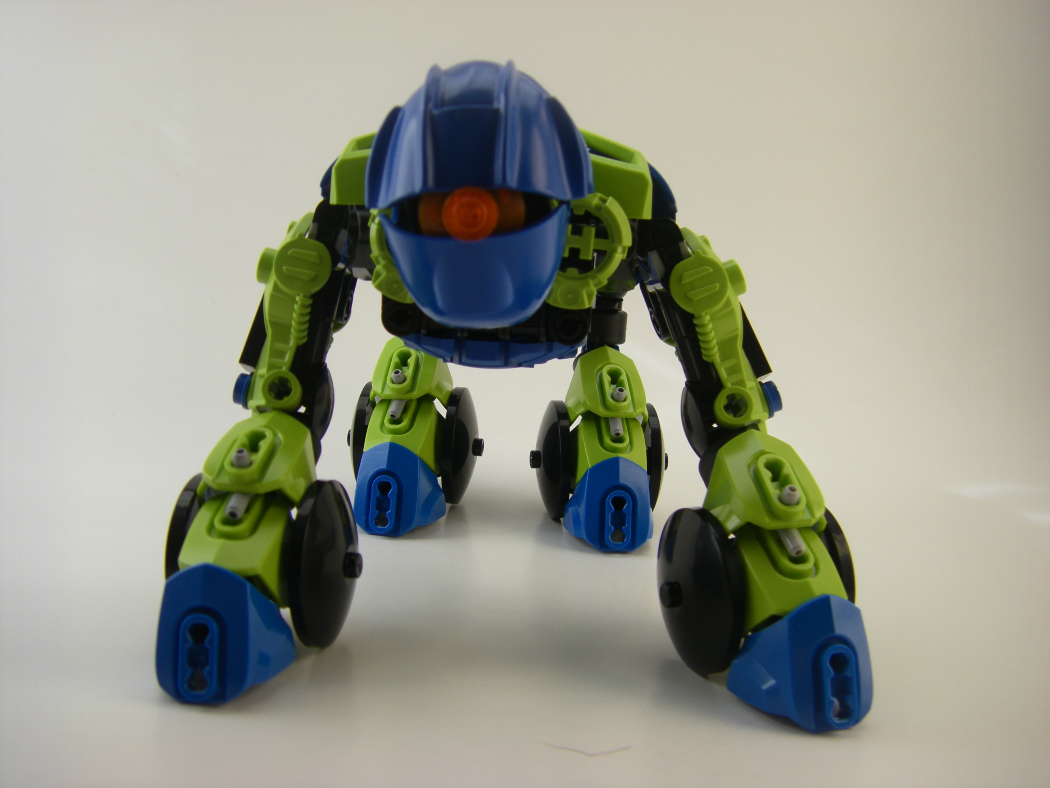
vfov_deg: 37.7
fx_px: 1153
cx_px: 525
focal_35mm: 38
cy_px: 394
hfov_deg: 49.0
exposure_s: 1/160
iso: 64
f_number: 3.5
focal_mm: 6.3
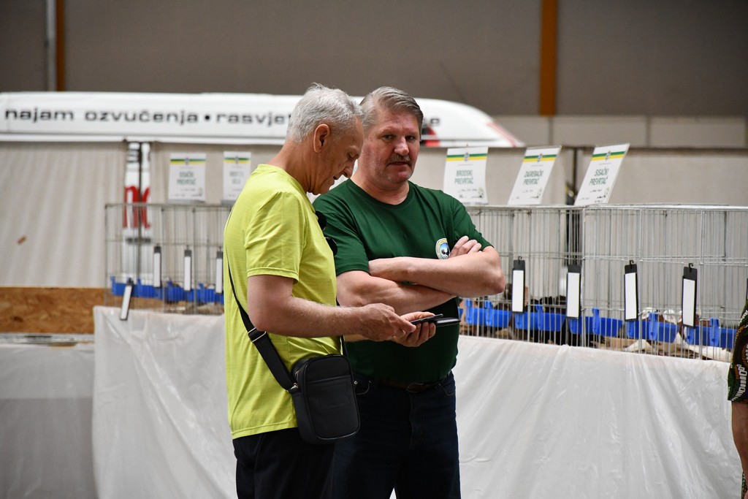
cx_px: 374
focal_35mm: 210
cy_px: 250
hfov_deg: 9.8
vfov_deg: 6.5
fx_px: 4364
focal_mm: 140
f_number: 5.6
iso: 3200
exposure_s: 1/320
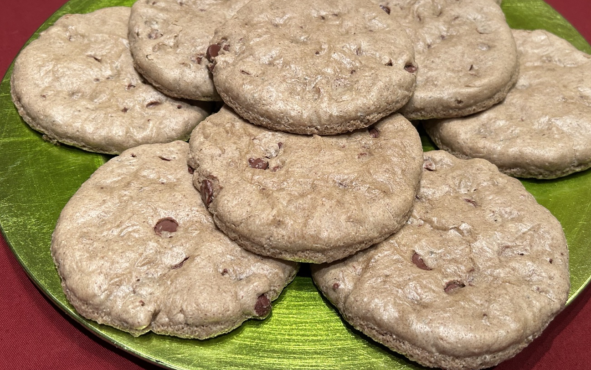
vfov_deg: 37.2
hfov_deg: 56.6
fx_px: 548
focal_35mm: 34
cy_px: 165
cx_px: 327
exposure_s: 1/60
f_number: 1.5
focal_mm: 5.7
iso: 200
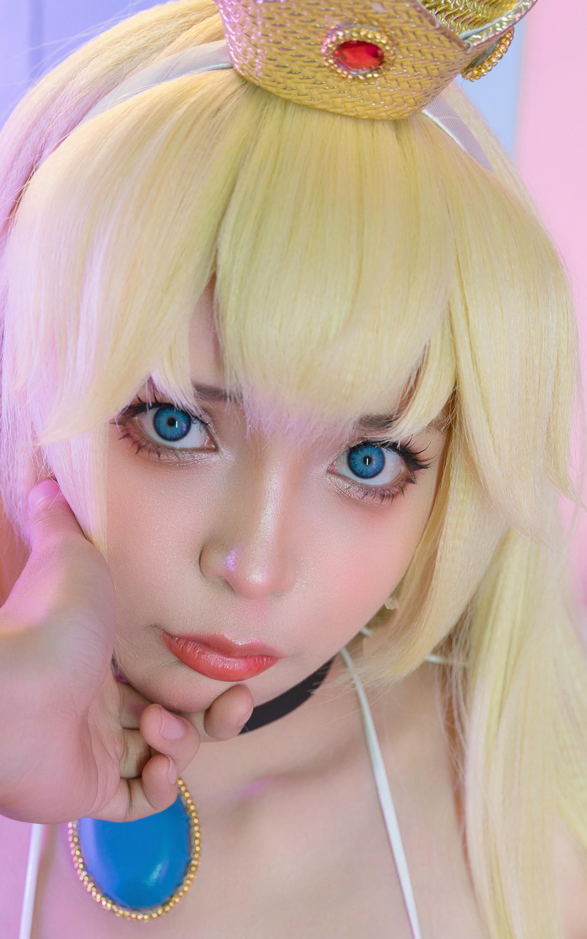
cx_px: 323
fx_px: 2231
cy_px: 724
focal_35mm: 87
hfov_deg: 15.0
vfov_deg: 23.5
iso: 800
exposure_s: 1/100
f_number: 3.5
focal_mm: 44.6
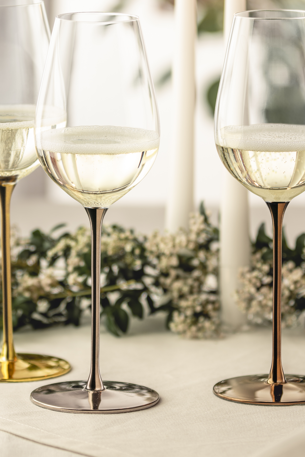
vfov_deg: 9.3
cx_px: 116
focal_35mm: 220
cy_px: 156
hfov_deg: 6.2
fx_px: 2794
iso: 50
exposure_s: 1/60
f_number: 2.8
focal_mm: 88
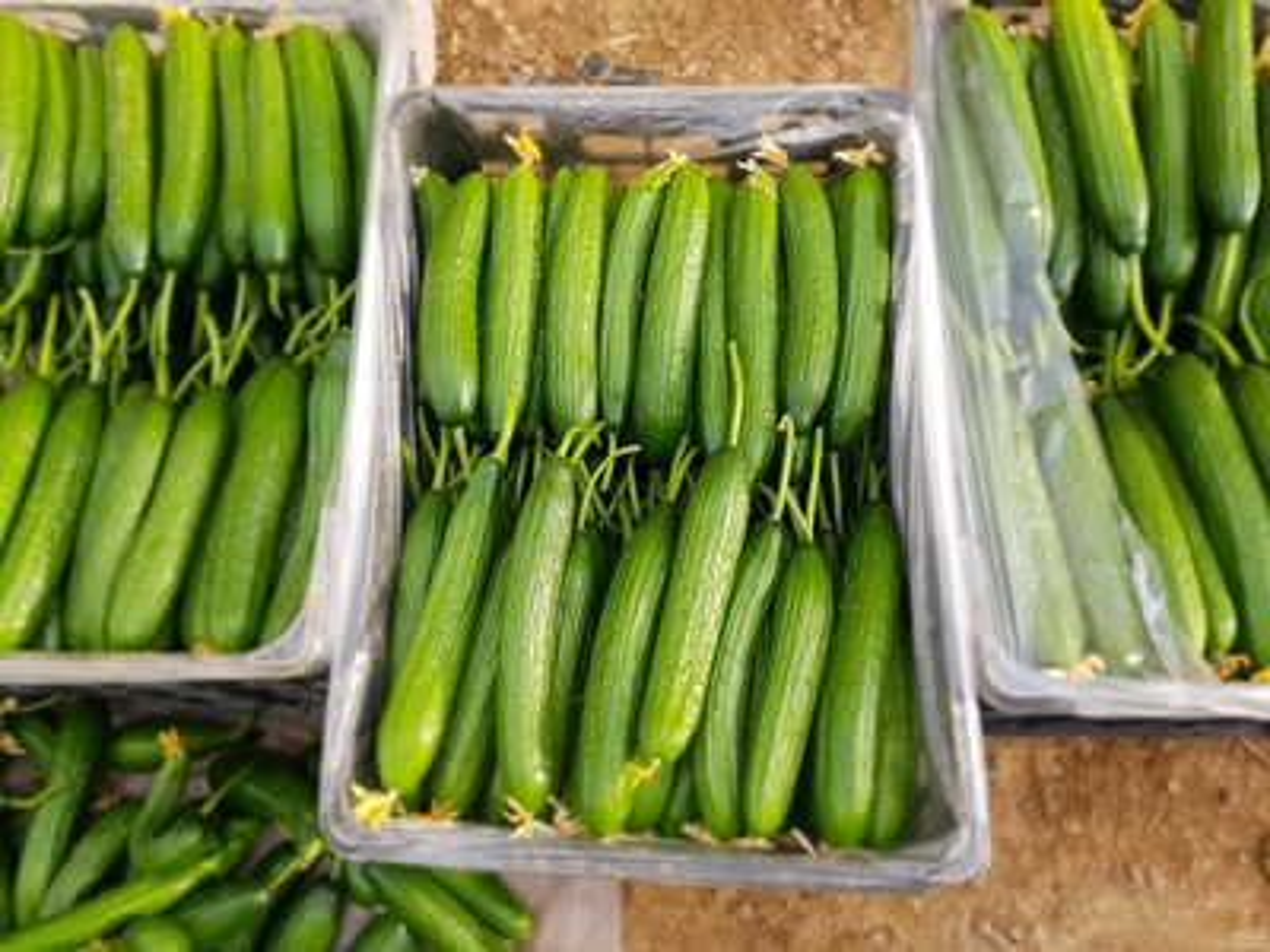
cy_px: 476
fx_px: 954
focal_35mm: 26
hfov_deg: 67.3
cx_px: 635
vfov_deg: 53.1
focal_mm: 4.2
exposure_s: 1/295
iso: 50
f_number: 1.7
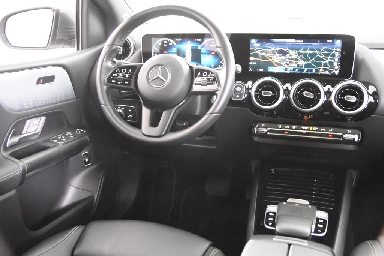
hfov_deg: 53.1
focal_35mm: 36
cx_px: 192
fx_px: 384
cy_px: 128
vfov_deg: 36.9
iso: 12800
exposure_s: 1/30
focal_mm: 24
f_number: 3
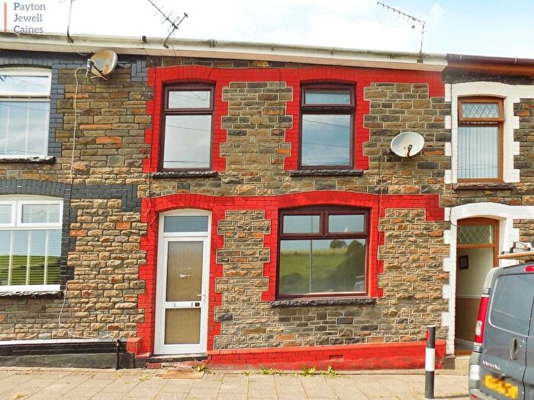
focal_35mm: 23
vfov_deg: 58.9
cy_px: 200
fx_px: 355
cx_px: 267
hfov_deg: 73.9
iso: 80
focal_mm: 4
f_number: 3.1
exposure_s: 1/500
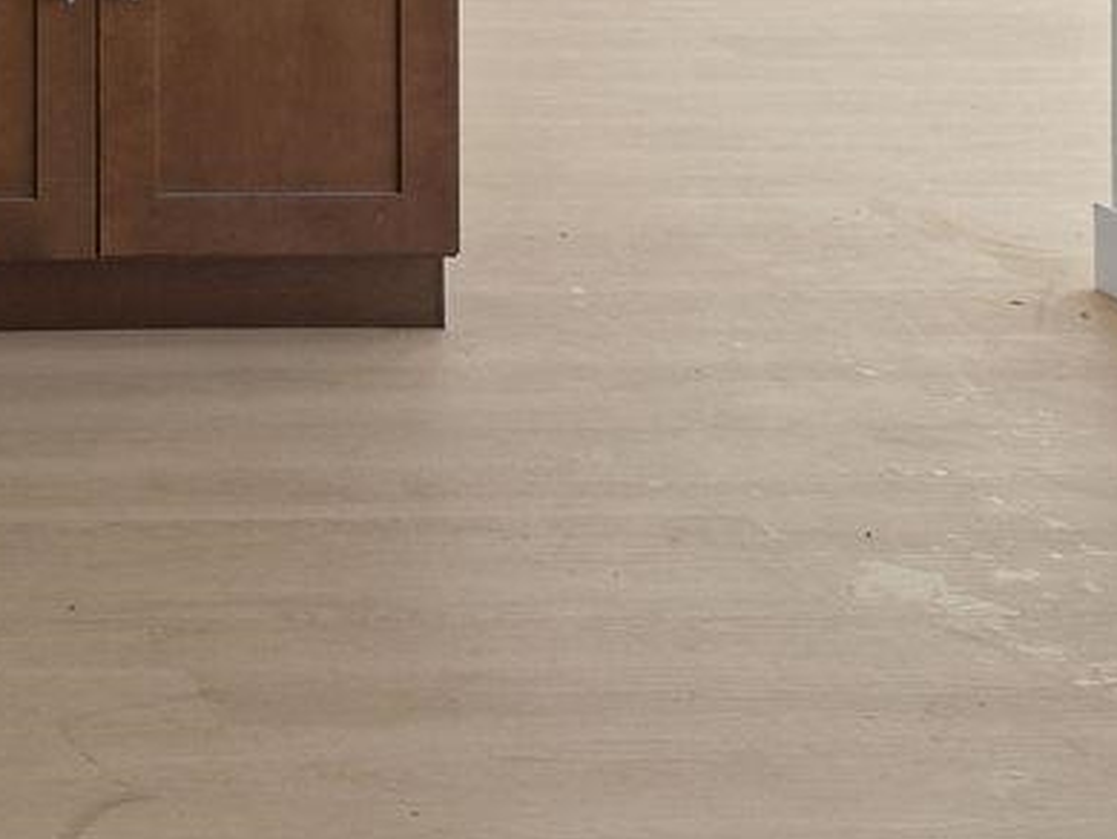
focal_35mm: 81
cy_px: -688
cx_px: -592
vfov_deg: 15.5
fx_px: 2615
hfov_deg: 20.4
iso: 640
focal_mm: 16
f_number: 8
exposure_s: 1/10
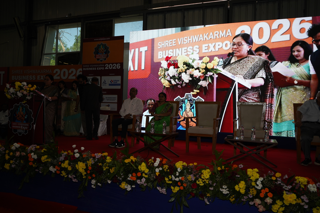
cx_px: 160
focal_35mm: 28
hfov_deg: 65.5
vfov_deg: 46.4
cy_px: 106
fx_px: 249
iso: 500
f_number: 5.6
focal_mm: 28
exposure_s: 1/125
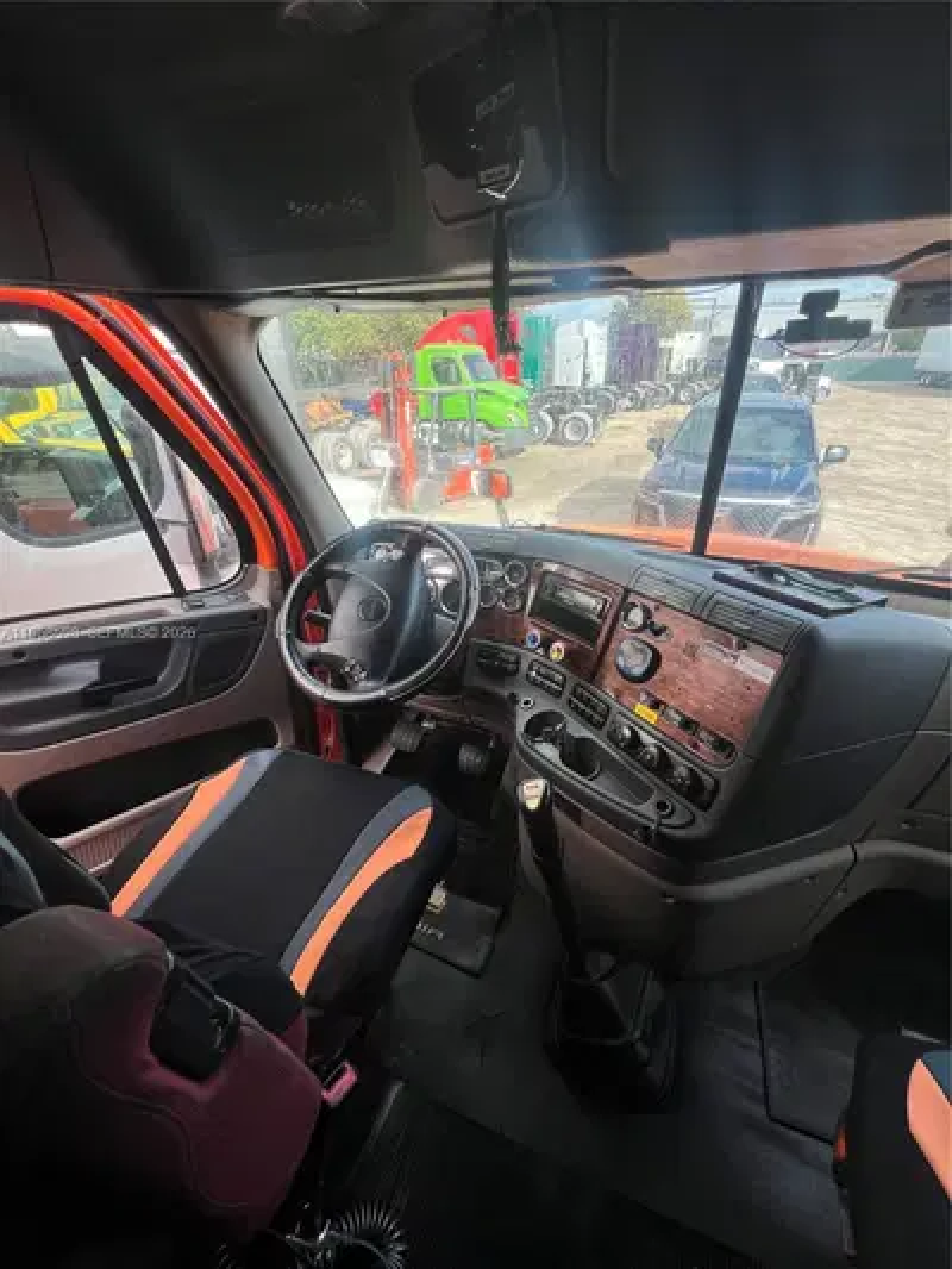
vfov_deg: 106.2
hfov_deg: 89.9
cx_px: 476
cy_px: 634
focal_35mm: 13
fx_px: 477
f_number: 1.8
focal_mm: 1.57
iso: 32
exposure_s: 1/309
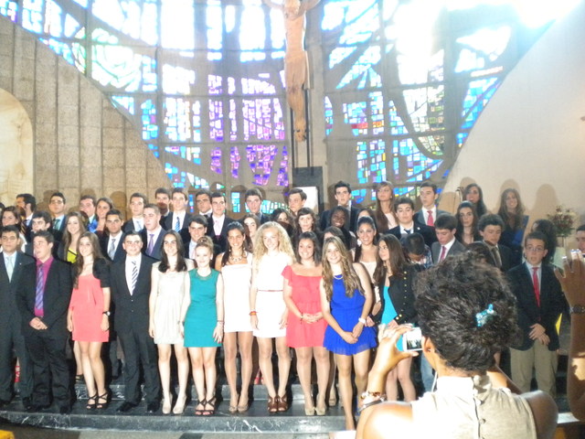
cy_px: 220
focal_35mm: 35
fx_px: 591
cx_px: 292
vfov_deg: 40.7
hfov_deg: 52.6
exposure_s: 1/50.2
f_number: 3.1
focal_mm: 6.3
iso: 800
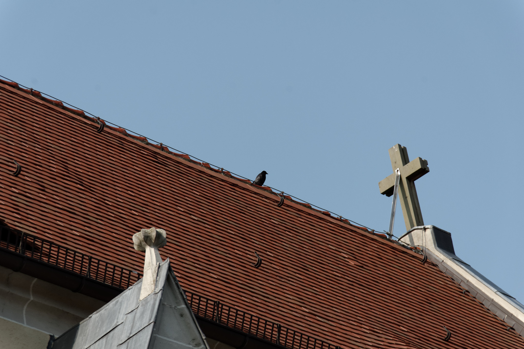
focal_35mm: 202
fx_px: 2940
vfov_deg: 6.8
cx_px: 262
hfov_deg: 10.2
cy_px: 174
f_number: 8
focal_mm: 135
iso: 400
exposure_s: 1/500
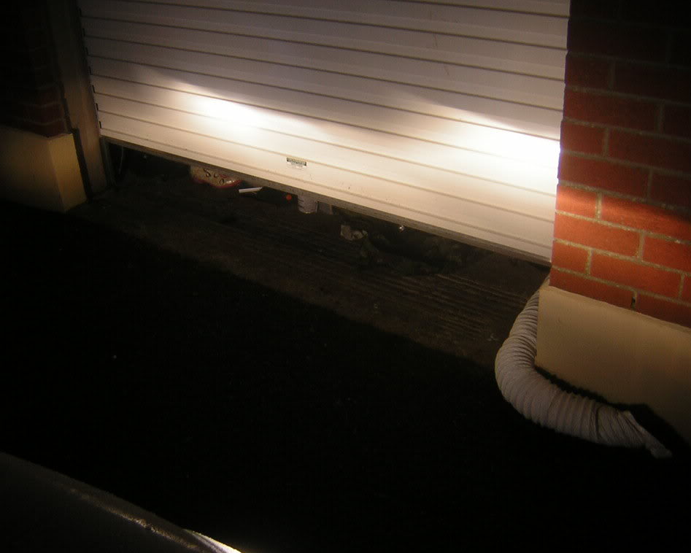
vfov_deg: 39.2
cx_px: 362
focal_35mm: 38
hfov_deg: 47.9
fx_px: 777
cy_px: 279
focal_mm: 4.7
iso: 50
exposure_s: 1/13.3
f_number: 2.6
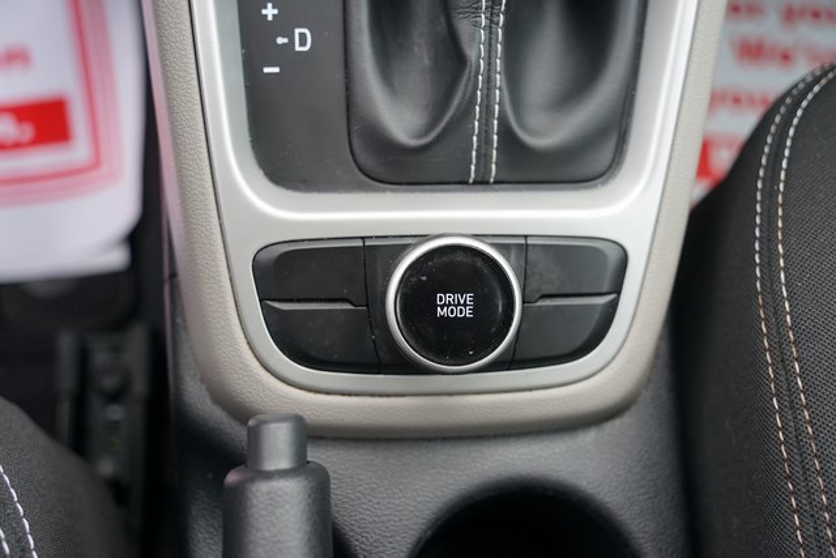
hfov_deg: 48.4
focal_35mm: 40
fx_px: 929
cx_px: 418
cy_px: 279
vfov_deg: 33.4
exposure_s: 1/60
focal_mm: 40
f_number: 4
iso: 200
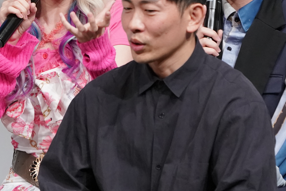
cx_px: 40
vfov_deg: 1.4
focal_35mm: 978
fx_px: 7769
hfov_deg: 2.1
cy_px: 23
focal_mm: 324
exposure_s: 1/320
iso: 5000
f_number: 6.3
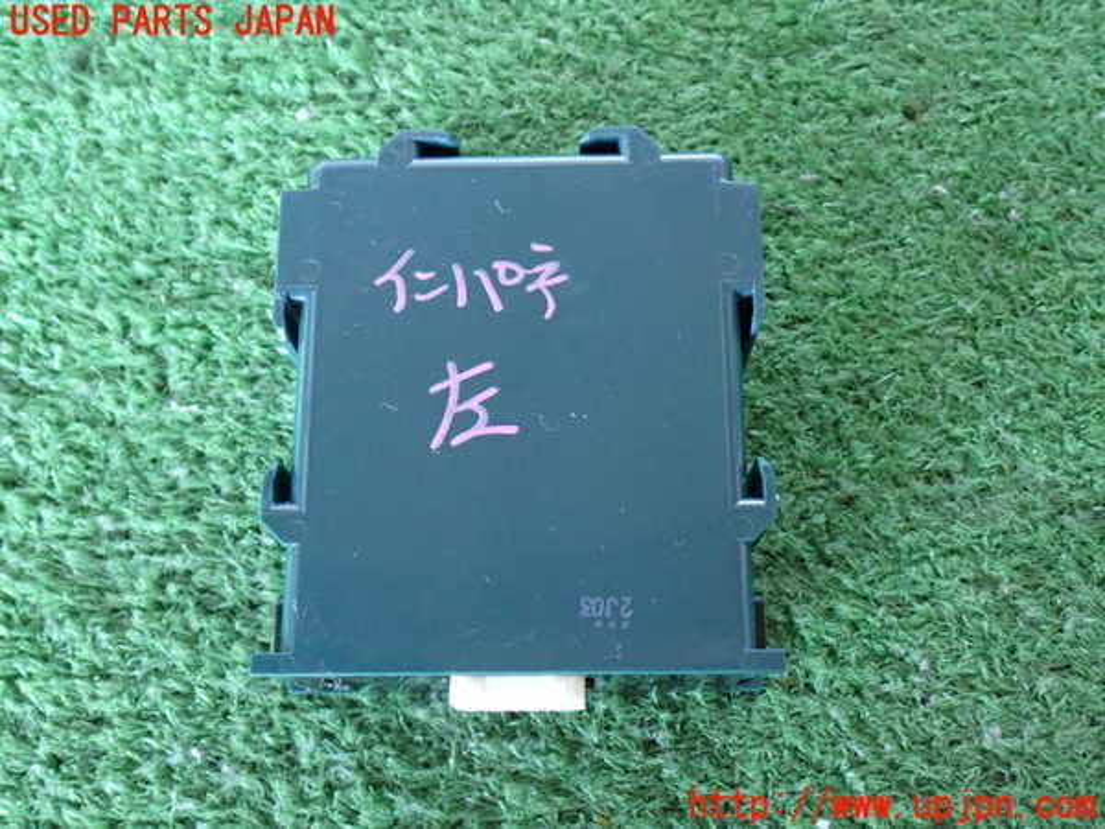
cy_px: 414
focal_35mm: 41
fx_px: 1309
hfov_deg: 45.8
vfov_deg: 35.1
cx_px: 552
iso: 800
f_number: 2.8
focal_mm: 7.31
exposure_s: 1/25
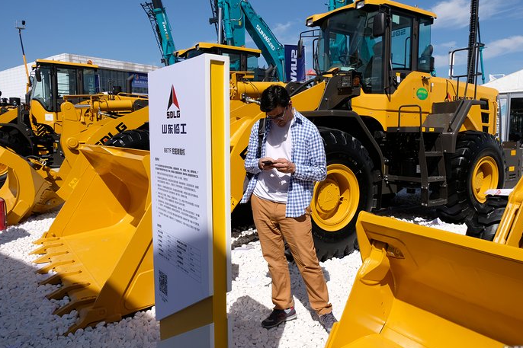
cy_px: 176
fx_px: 407
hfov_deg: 65.2
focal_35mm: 28
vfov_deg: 46.4
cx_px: 297
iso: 200
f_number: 5.6
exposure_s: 1/1300
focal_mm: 16
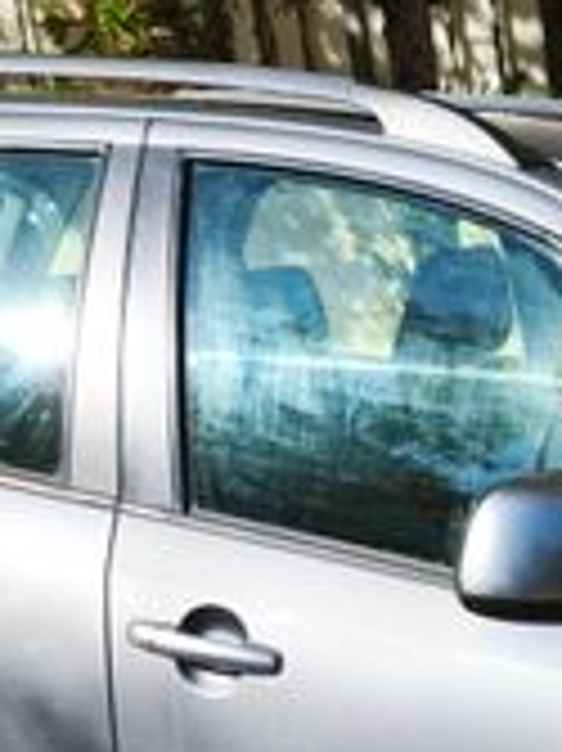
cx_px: 629
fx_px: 1907
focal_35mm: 88
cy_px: 702
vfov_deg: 21.7
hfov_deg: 16.2
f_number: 1.7
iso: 80
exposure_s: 1/2204
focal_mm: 5.35
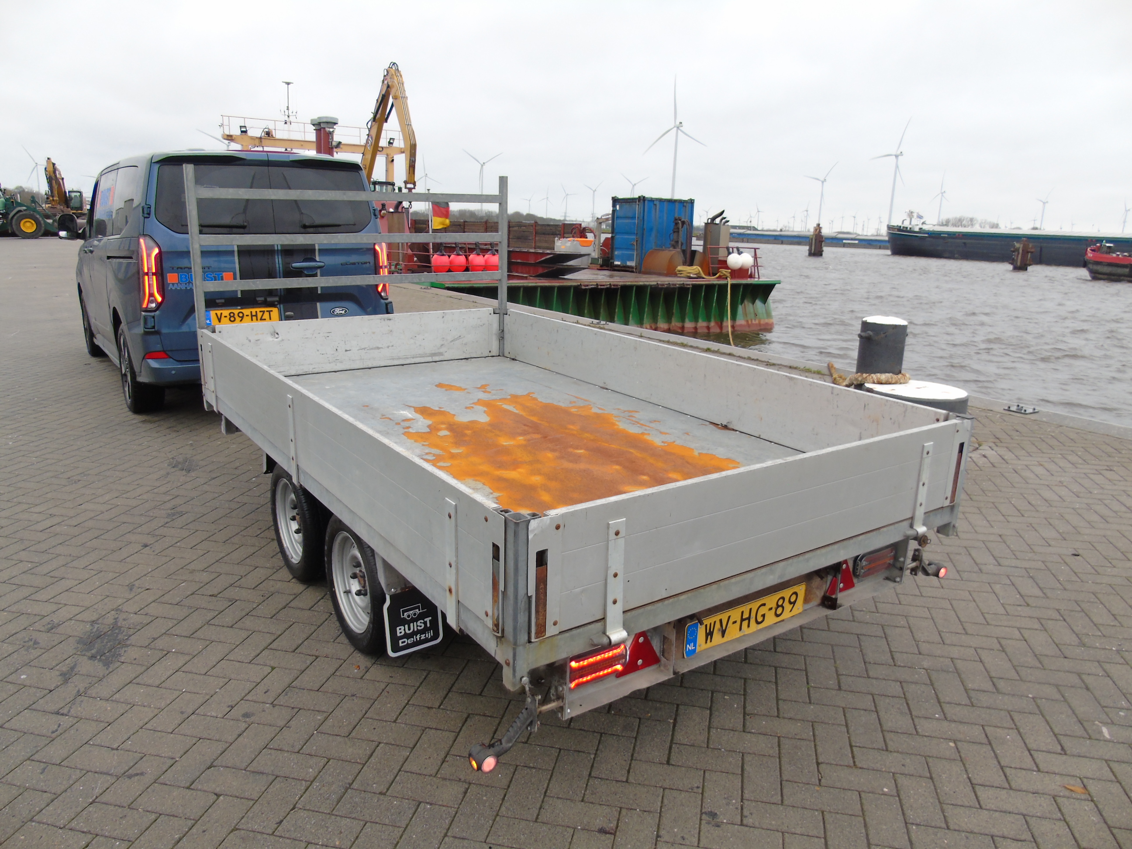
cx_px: 566
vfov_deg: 54.9
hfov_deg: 69.4
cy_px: 424
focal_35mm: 25
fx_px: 818
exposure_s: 1/30
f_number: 3.4
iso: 80
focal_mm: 4.4
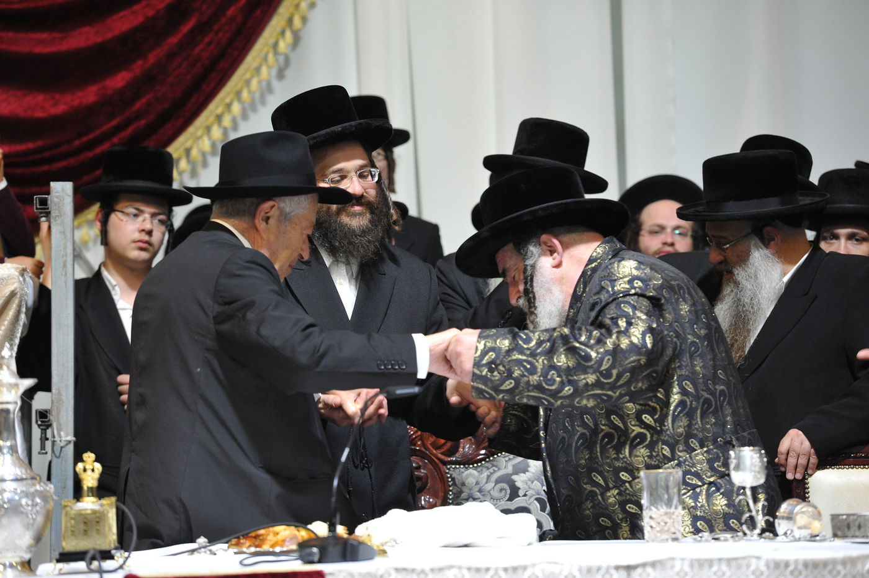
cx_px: 434
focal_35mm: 165
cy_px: 289
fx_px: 3980
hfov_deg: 12.5
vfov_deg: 8.3
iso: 1600
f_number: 4.5
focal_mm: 165
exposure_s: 1/160
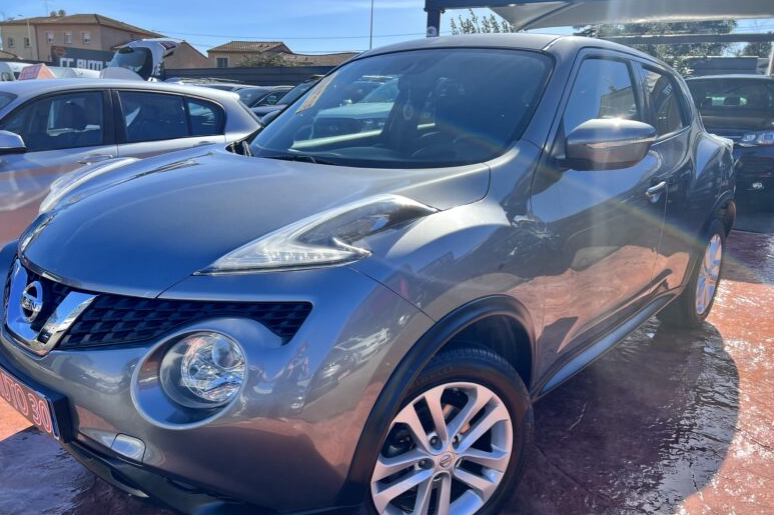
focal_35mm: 28
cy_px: 295
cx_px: 376
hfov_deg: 65.5
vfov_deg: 46.2
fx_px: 602
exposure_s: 1/1621
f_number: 1.5
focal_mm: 5.7
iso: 50
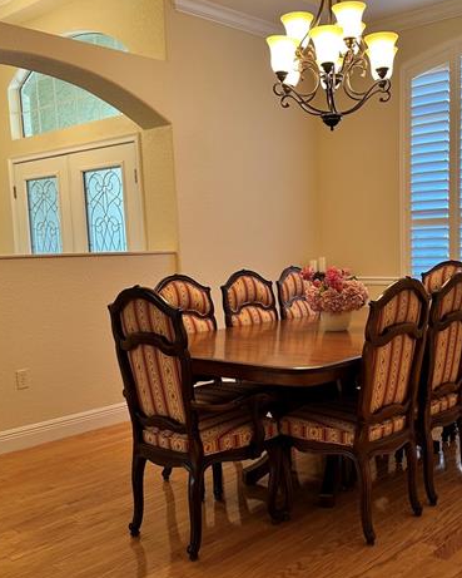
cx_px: 303
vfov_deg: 46.8
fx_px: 666
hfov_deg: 37.9
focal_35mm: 39
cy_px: 321
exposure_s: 1/60
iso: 125
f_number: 1.78
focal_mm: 6.86
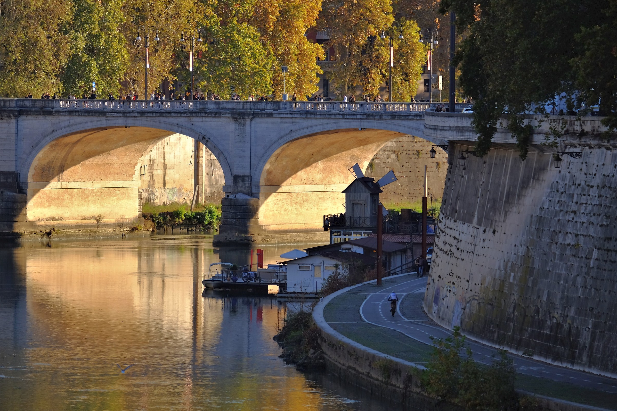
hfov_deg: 6.8
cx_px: 308
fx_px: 5159
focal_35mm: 301
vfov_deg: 4.6
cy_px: 206
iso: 250
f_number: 6.4
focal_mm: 200
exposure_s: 1/400
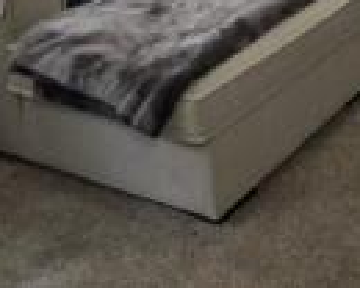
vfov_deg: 18.4
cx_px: 504
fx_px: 799
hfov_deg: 22.0
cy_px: -125
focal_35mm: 75
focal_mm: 4.68
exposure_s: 1/60
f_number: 1.7
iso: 800
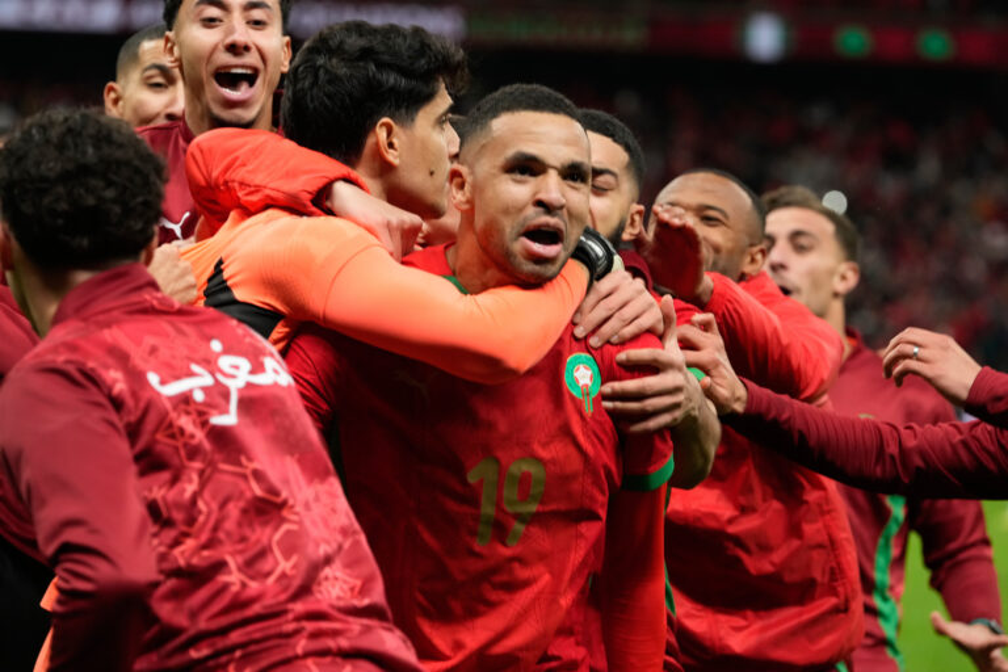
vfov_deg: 6.9
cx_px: 504
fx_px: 5600
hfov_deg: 10.3
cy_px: 336
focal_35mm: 200
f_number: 5.6
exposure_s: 1/640
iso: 3200
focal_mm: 200
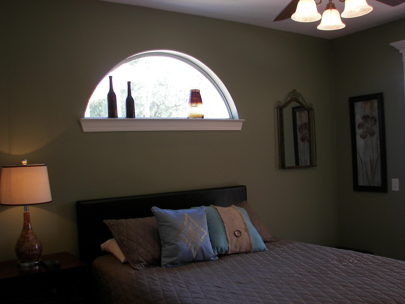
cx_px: 202
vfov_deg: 39.7
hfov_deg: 51.4
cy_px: 152
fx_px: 421
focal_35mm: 36
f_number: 2.8
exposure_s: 1/30
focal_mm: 6
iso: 50
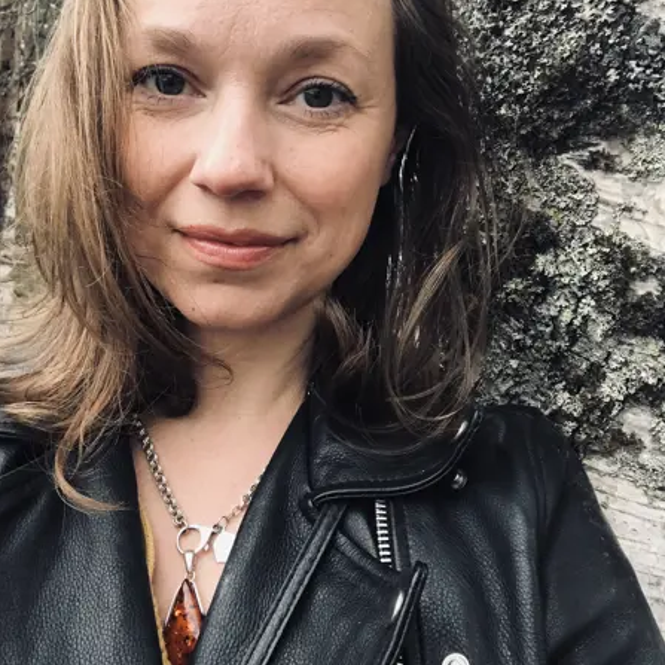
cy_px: 254
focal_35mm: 38
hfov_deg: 43.9
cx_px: 333
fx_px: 826
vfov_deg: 43.6
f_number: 2.2
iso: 25
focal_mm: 2.87
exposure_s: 1/33
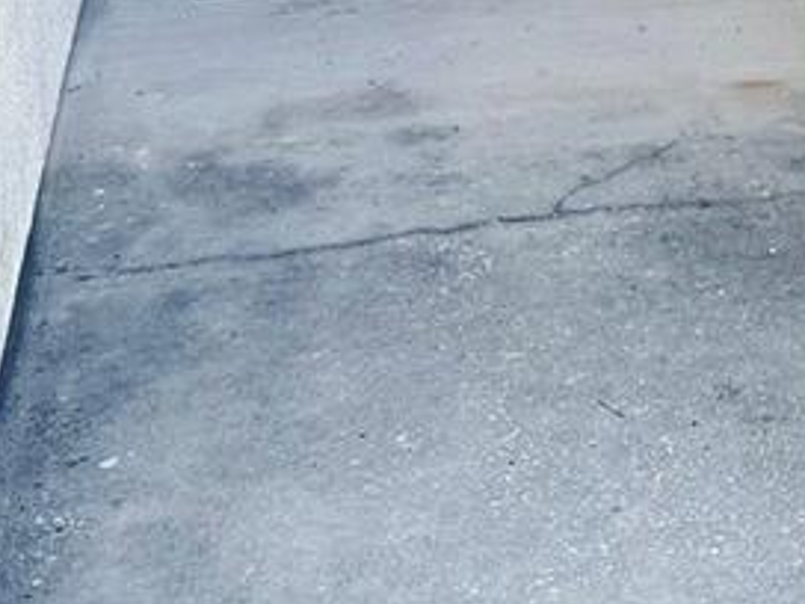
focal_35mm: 106
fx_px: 2465
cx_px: 938
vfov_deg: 12.5
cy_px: -551
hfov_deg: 17.7
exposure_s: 1/419
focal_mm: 6.76
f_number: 1.78
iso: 80
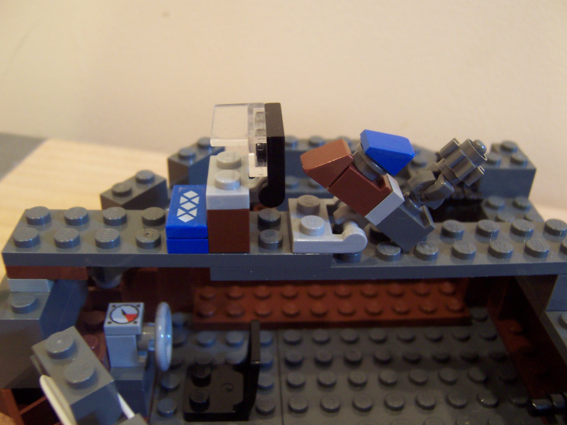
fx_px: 590
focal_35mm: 36
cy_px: 212
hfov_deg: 51.4
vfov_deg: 39.7
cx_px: 284
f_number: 2.8
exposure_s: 1/8
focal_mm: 5.6
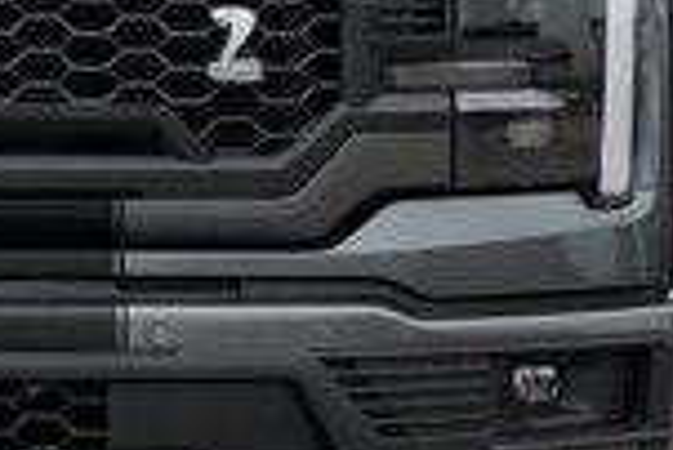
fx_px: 5782
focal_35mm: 309
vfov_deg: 4.5
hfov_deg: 6.6
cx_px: -103
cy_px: 74
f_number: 4
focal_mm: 73
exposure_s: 1/80
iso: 250
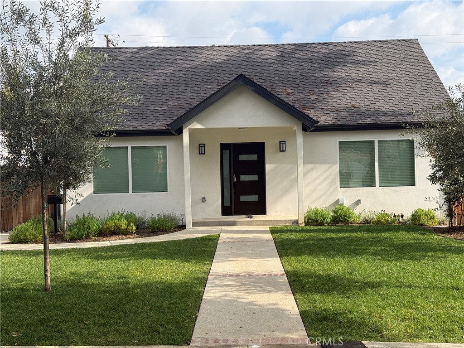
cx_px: 232
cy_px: 174
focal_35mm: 48
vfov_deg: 30.3
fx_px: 643
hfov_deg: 39.7
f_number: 1.78
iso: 64
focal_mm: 6.76
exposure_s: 1/2494
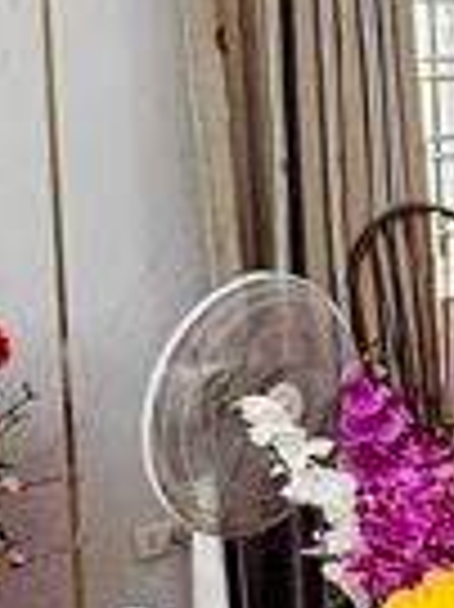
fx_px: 1857
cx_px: 895
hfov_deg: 12.4
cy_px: 122
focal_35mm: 106
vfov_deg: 18.4
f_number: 2.2
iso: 160
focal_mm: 2.22
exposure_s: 1/100
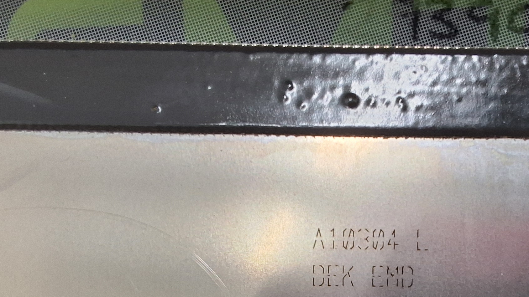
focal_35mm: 59
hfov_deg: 34.6
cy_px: 329
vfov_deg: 19.5
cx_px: 406
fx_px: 827
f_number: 1.9
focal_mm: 2.91
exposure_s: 1/40
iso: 80
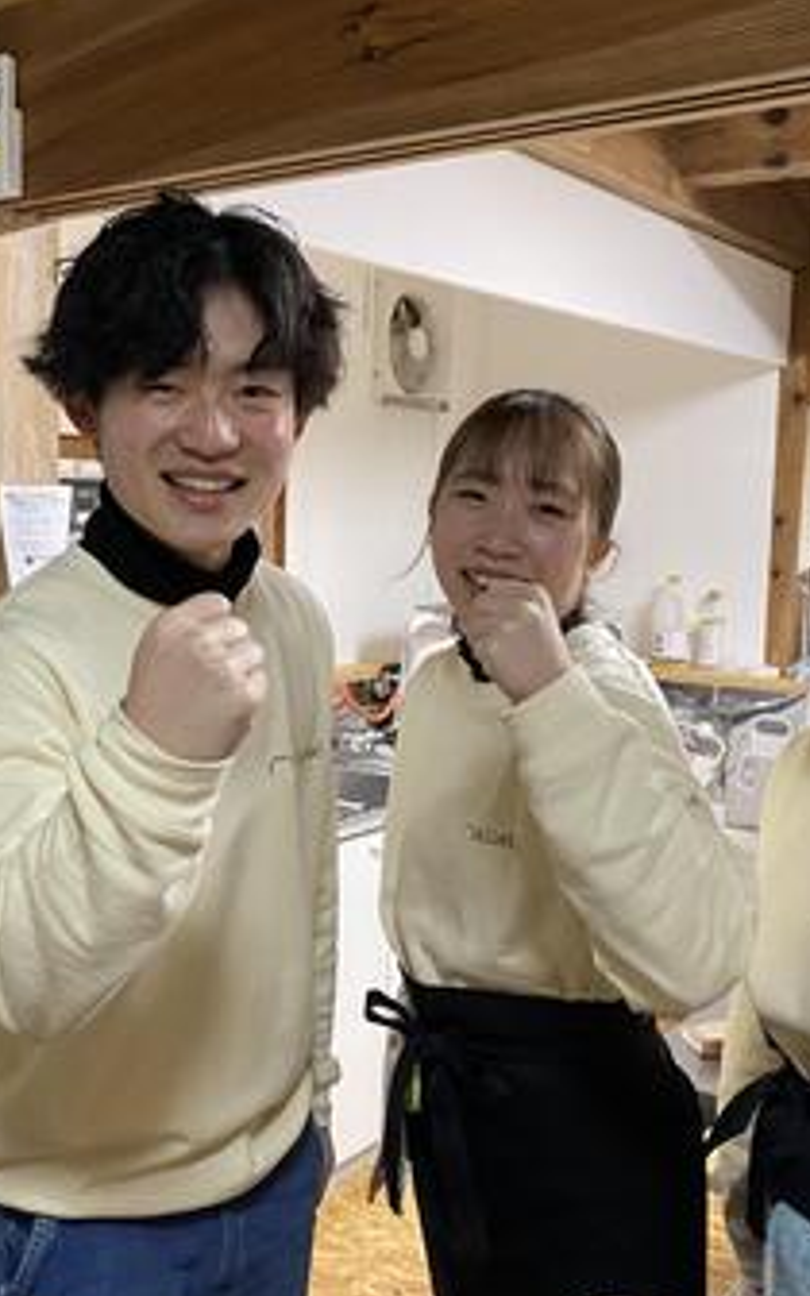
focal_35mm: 41
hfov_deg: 31.0
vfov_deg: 48.2
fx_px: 1448
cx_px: 258
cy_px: 646
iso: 320
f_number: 1.8
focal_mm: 4.25
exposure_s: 1/60
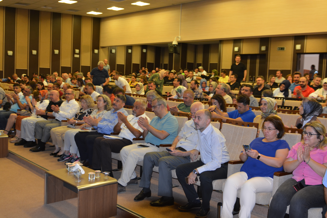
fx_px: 327
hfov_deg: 53.1
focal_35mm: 36
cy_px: 109
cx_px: 164
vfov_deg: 36.9
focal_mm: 24
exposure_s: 1/60
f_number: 2.8
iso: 1000
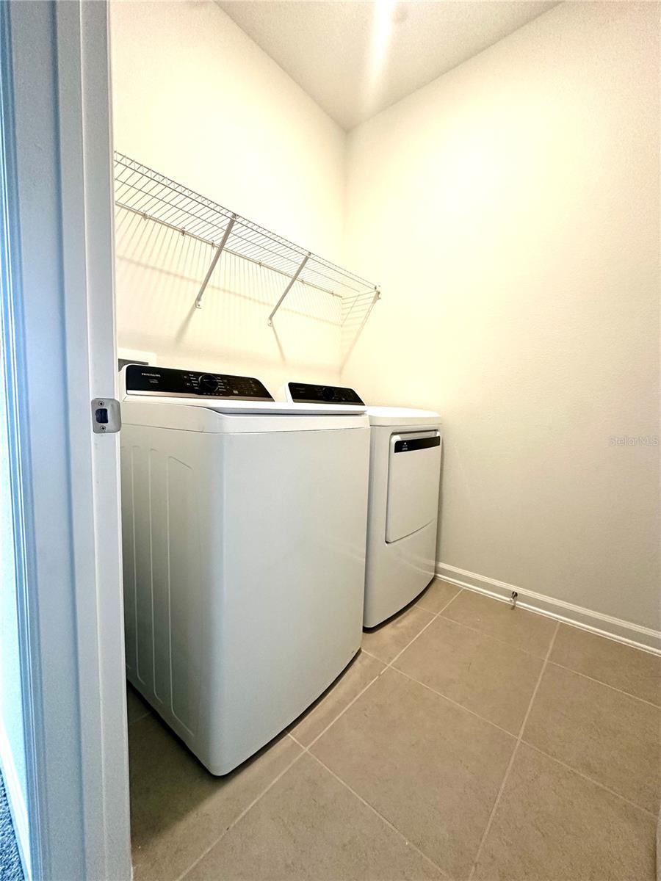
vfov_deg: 102.1
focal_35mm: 14
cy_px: 440
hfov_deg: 85.7
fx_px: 356
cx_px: 330
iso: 250
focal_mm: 2.22
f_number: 2.2
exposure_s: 1/120
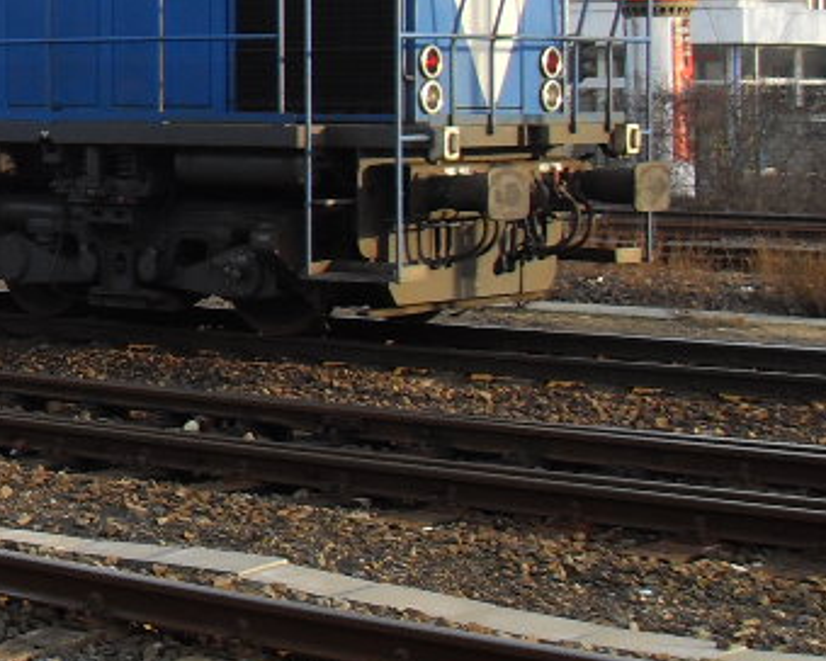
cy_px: -22
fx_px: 2445
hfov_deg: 17.9
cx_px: -243
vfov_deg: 15.1
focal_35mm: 100
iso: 80
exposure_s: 1/250
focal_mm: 6.3
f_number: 2.8
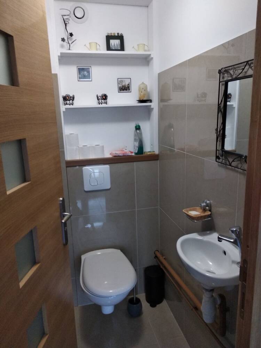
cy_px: 174
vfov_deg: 67.3
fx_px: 261
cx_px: 130
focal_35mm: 26
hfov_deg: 53.1
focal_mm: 3.81
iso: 640
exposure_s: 1/33
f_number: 2.2
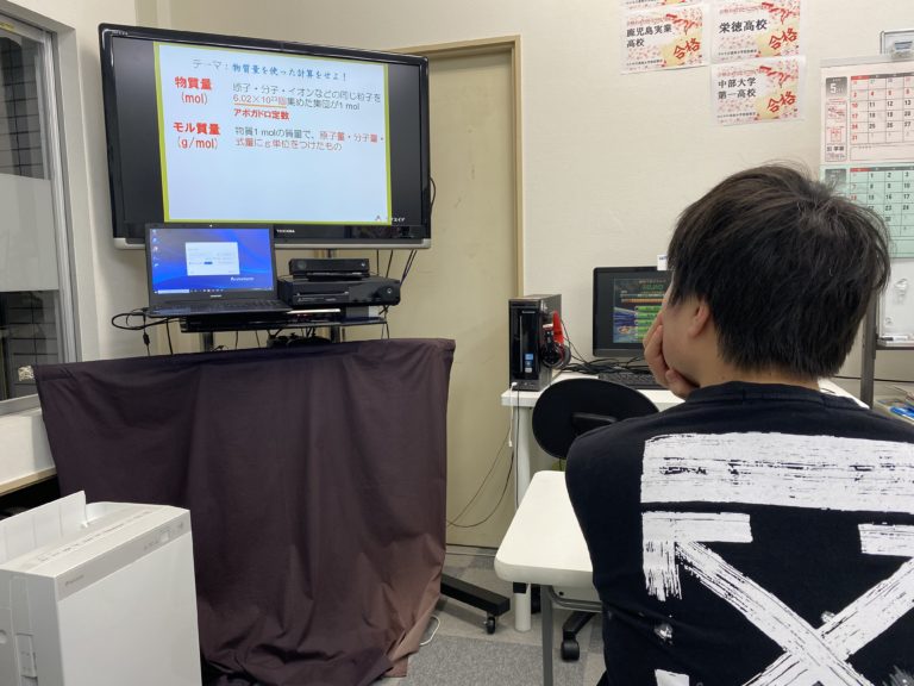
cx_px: 457
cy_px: 343
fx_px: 687
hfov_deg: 67.3
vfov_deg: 53.1
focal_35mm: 26
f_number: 1.8
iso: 64
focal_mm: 4.25
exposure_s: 1/60
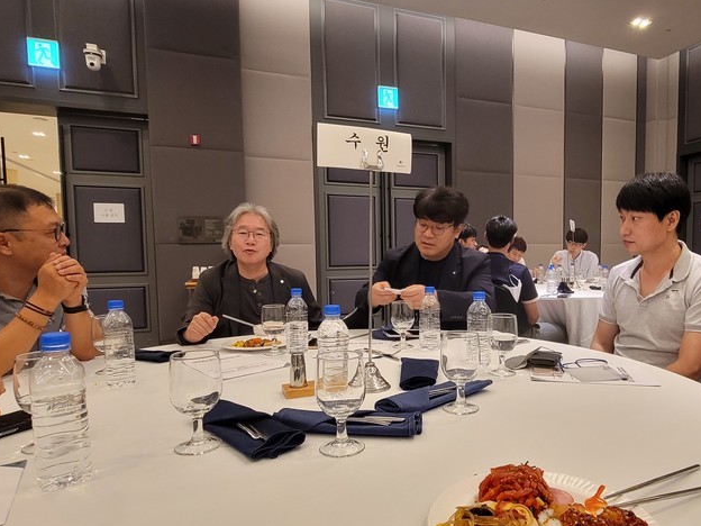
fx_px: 405
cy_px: 287
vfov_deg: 65.8
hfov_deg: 80.6
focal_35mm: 20
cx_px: 428
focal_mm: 2.2
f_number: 2.2
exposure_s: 1/60
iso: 400
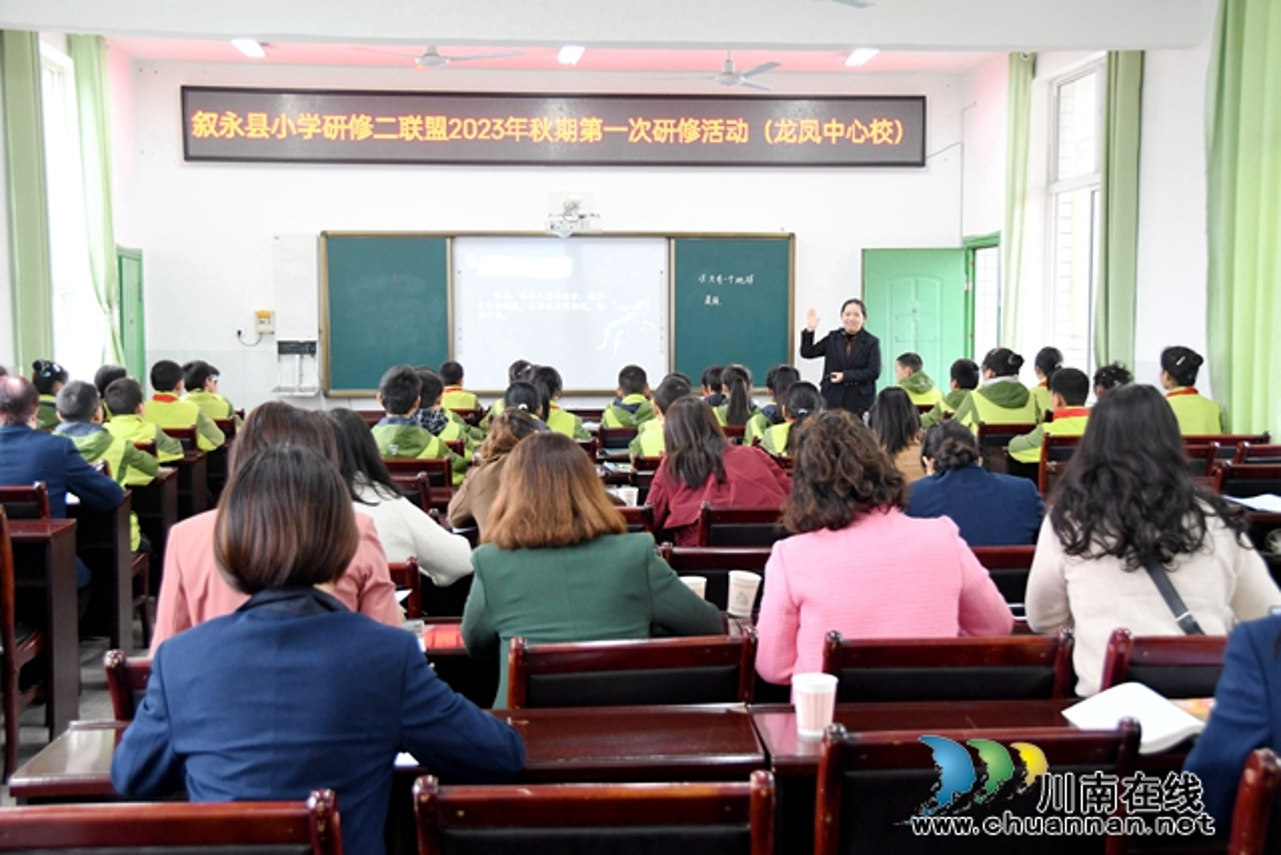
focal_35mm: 46
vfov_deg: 29.3
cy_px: 428
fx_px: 1637
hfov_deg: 42.7
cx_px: 640
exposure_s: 1/50
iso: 1800
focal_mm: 31
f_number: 4
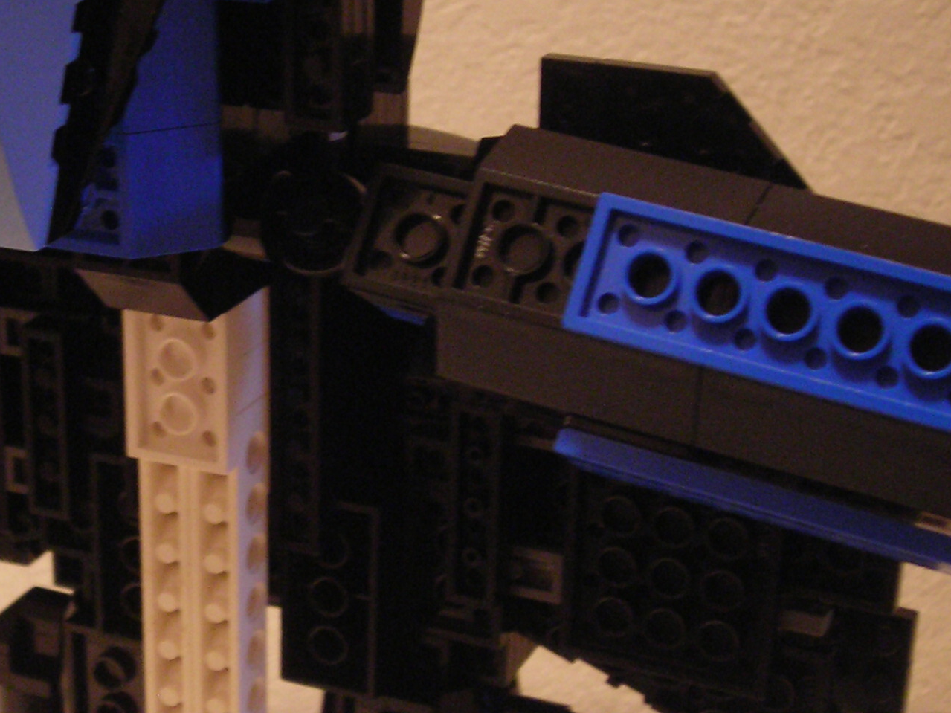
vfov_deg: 19.1
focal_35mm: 77
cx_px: 138
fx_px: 2115
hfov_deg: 24.8
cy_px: 466
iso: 200
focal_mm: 6.3
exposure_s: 1/3.6
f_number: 3.2
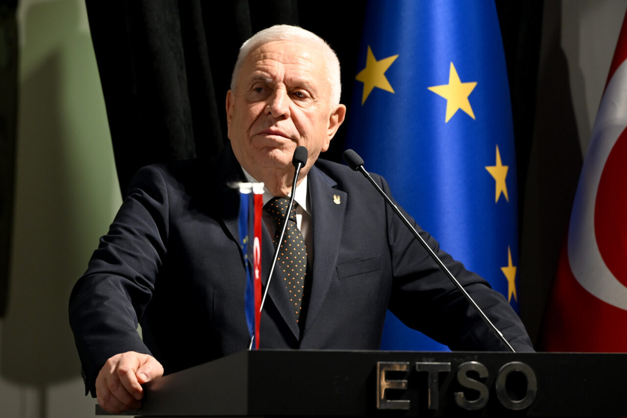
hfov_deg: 10.3
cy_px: 209
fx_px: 3483
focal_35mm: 200
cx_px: 314
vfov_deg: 6.9
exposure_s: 1/200
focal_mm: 200
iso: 720
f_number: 2.8
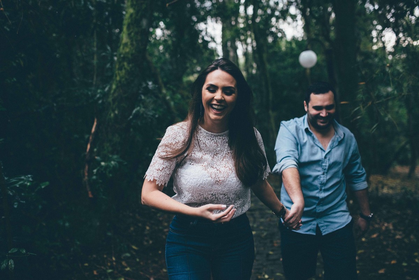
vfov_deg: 37.9
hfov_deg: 54.4
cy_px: 140
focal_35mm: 35
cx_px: 210
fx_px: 407
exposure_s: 1/640
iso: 1000
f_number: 2.2
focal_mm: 35
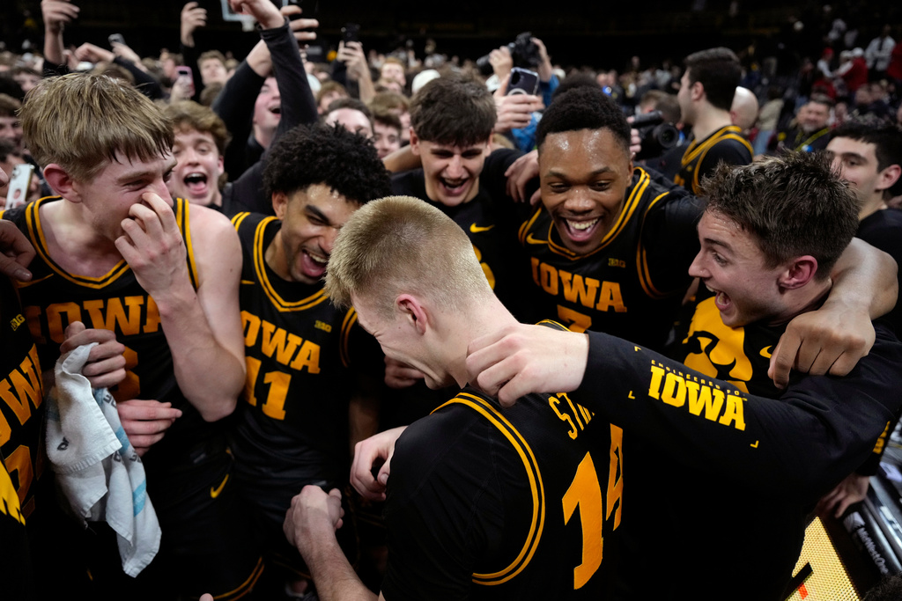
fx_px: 601
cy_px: 300
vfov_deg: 53.1
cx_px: 451
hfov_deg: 73.7
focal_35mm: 24
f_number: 2.8
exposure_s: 1/1250
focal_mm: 24
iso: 3200
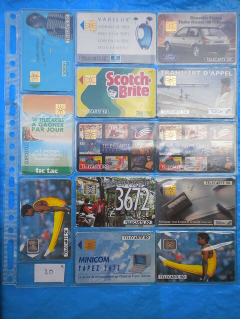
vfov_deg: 52.6
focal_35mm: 35
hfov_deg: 40.7
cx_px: 120
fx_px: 324
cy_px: 160
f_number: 4.6
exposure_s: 1/182
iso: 80
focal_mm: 6.3
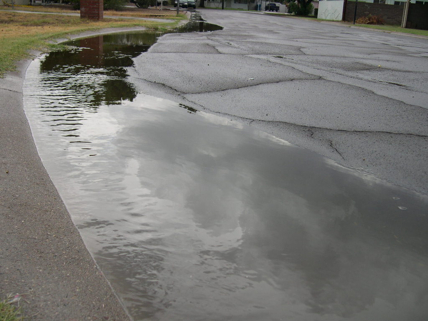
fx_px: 470
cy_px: 160
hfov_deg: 49.0
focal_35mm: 38
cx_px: 214
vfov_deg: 37.7
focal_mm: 8
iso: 100
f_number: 2.8
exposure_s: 1/305
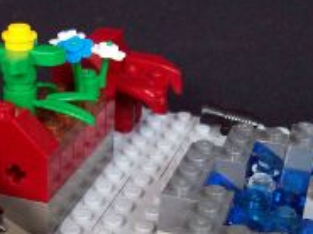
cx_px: 105
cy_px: 194
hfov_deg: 24.9
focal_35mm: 78
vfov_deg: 18.6
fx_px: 704
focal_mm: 6
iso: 160
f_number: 2.7
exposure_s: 1/10.7
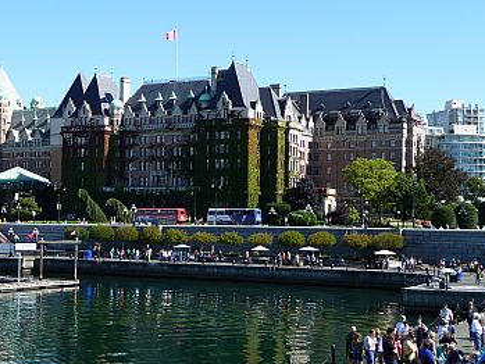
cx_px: 171
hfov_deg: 29.2
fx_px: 925
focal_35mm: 66
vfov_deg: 22.3
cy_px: 182
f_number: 4.2
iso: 100
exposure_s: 1/400
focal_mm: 8
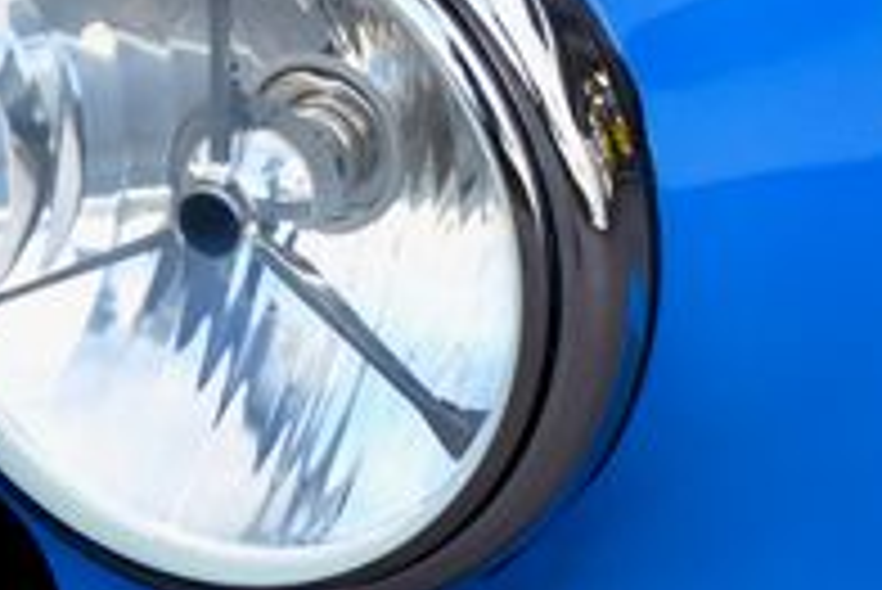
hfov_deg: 6.0
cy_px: 475
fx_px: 8409
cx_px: 153
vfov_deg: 4.0
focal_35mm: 343
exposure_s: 1/125
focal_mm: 70
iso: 400
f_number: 7.1
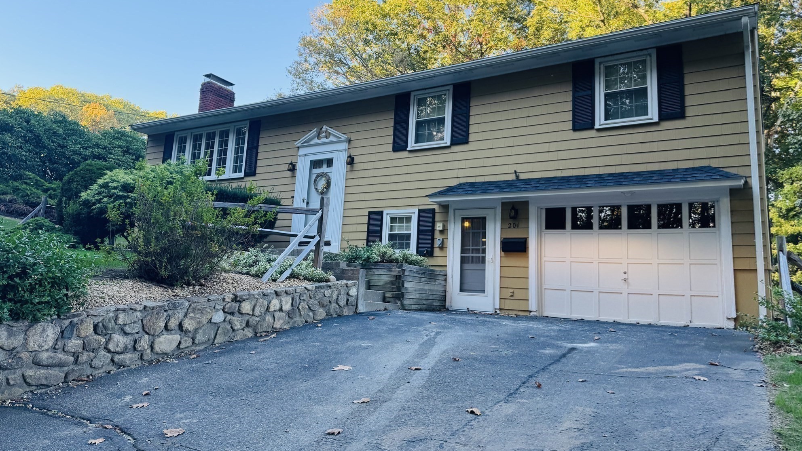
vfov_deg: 42.8
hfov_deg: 69.8
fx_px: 574
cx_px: 394
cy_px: 196
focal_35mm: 27
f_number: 1.78
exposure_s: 1/227
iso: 80
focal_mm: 6.76
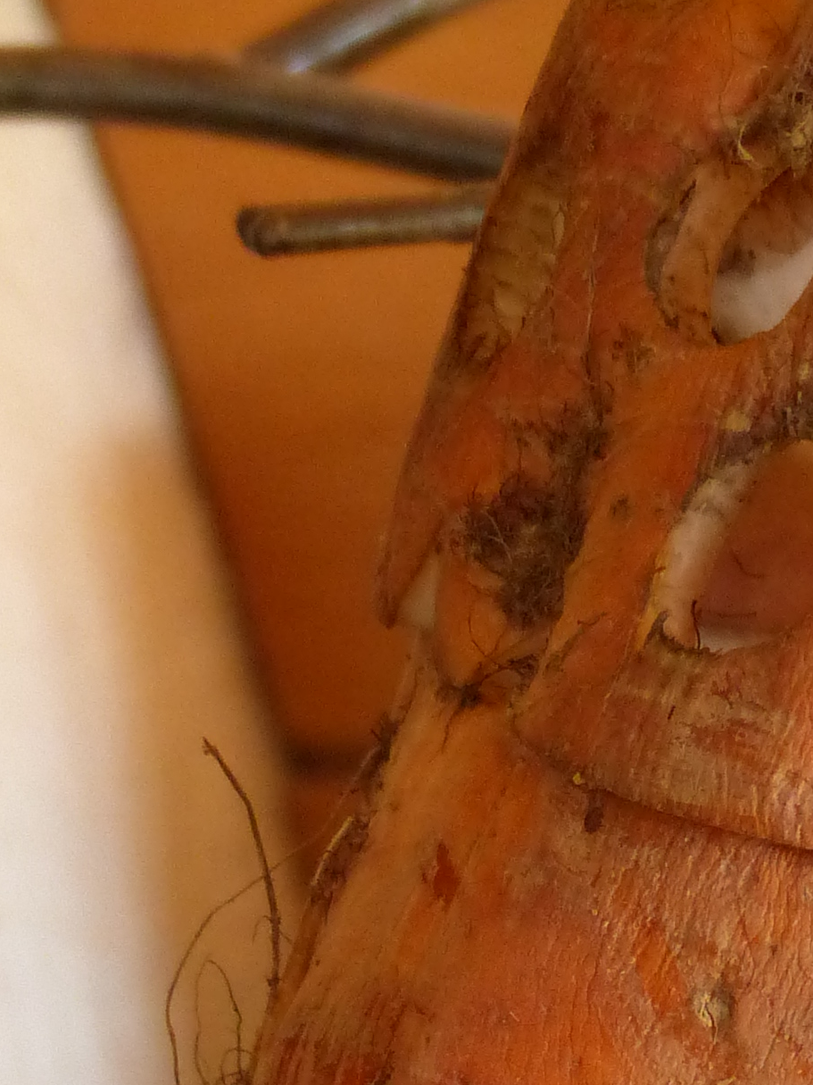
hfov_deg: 3.2
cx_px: 1005
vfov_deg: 4.3
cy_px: 1248
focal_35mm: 461
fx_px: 14439
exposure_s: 1/80
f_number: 2.8
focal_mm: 25.2
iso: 320
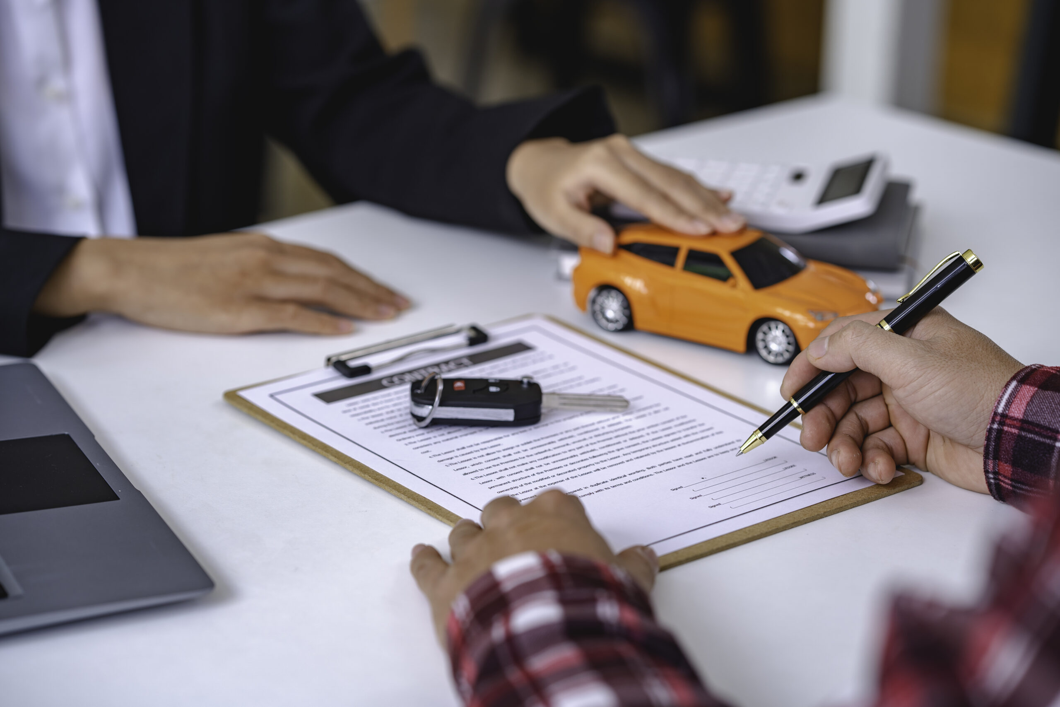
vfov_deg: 16.1
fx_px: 2503
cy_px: 354
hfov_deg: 23.9
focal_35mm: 85
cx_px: 530
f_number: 2.8
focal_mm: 85
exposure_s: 1/100
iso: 100
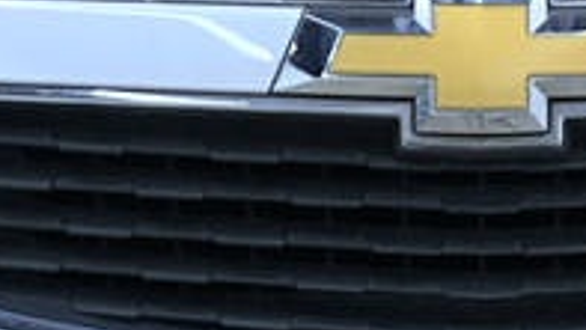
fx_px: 1928
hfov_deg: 17.0
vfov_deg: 8.6
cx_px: 535
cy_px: 871
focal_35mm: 124
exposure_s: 1/17
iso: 50
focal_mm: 3.99
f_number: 1.8
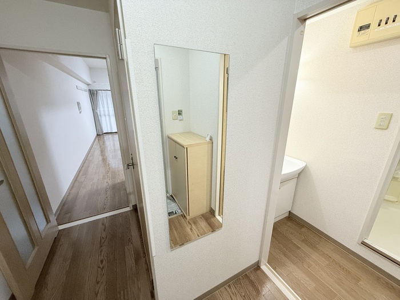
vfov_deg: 85.7
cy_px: 150
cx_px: 200
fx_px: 162
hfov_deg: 102.1
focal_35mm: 14
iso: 320
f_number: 2.2
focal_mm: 2.22
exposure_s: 1/120
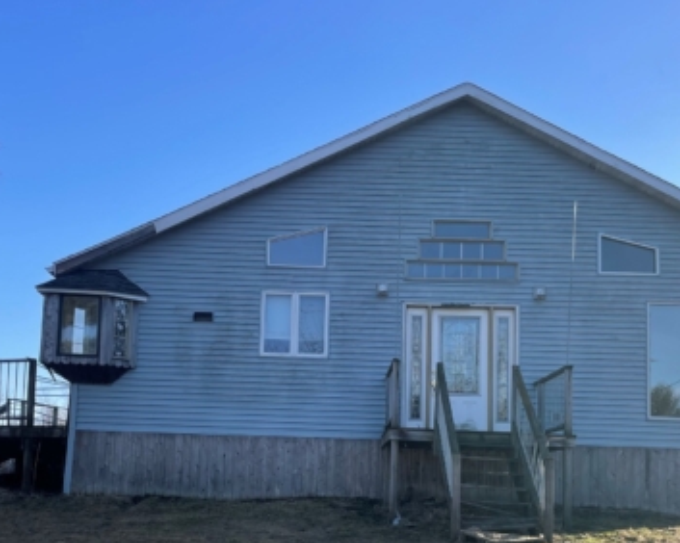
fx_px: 845
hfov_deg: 43.8
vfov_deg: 34.9
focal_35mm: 42
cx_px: 349
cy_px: 402
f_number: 1.6
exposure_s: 1/1350
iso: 32
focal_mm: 4.2
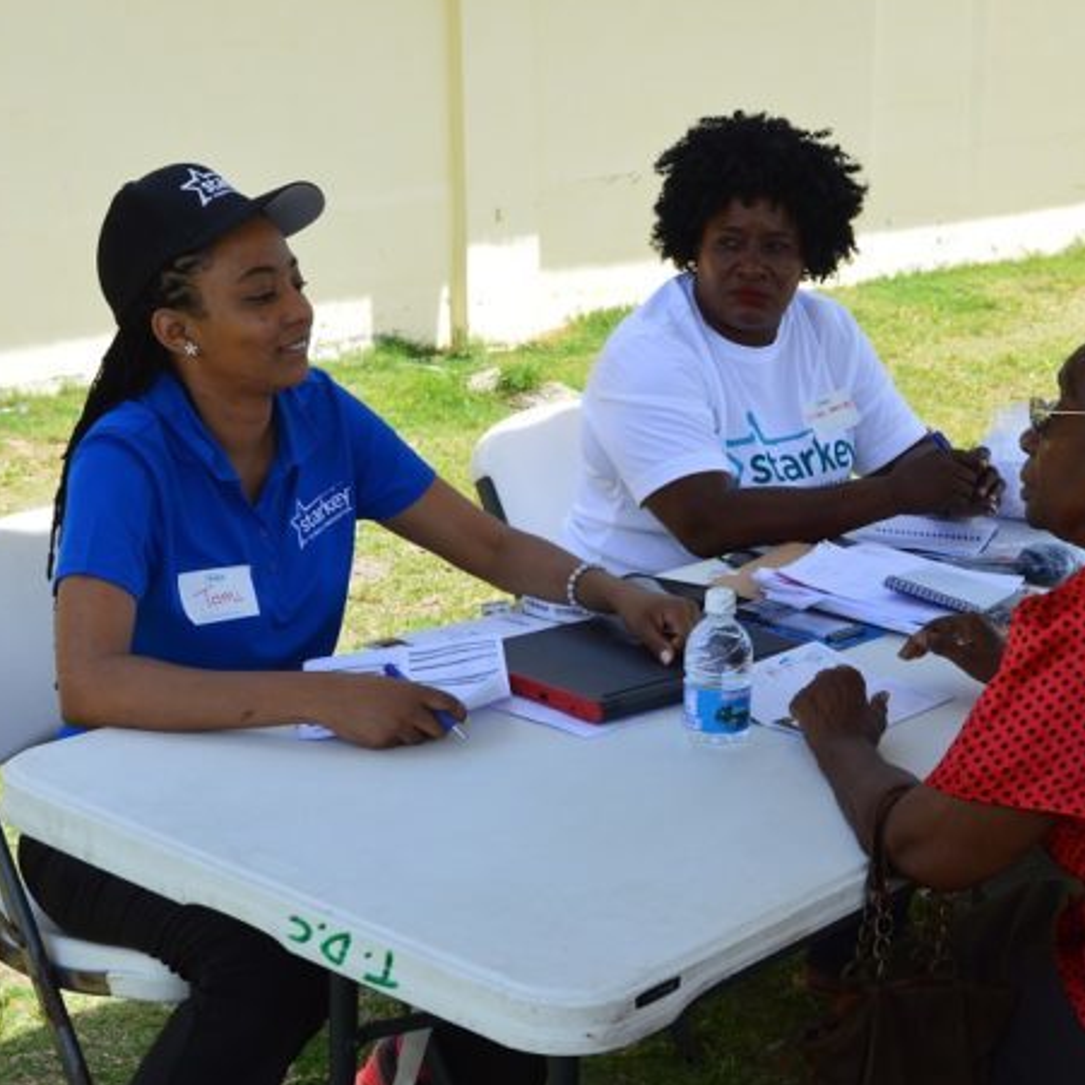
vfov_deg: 25.4
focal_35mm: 68
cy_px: 541
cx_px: 645
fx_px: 2411
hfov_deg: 25.3
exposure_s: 1/400
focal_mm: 32
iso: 400
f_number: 11
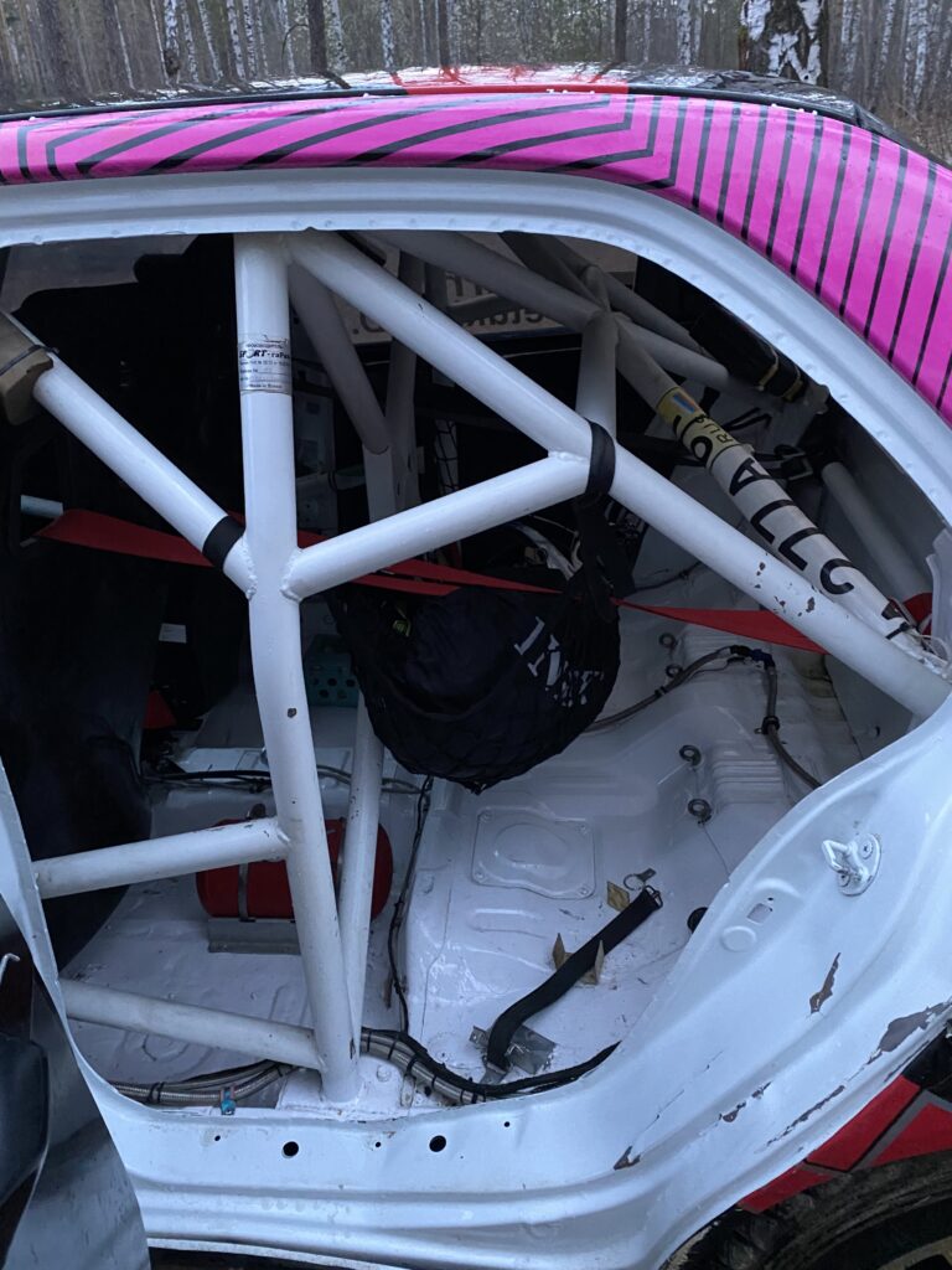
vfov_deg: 67.3
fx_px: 953
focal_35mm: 26
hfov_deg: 53.1
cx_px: 476
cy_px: 635
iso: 800
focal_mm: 4.25
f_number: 1.8
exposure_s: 1/30
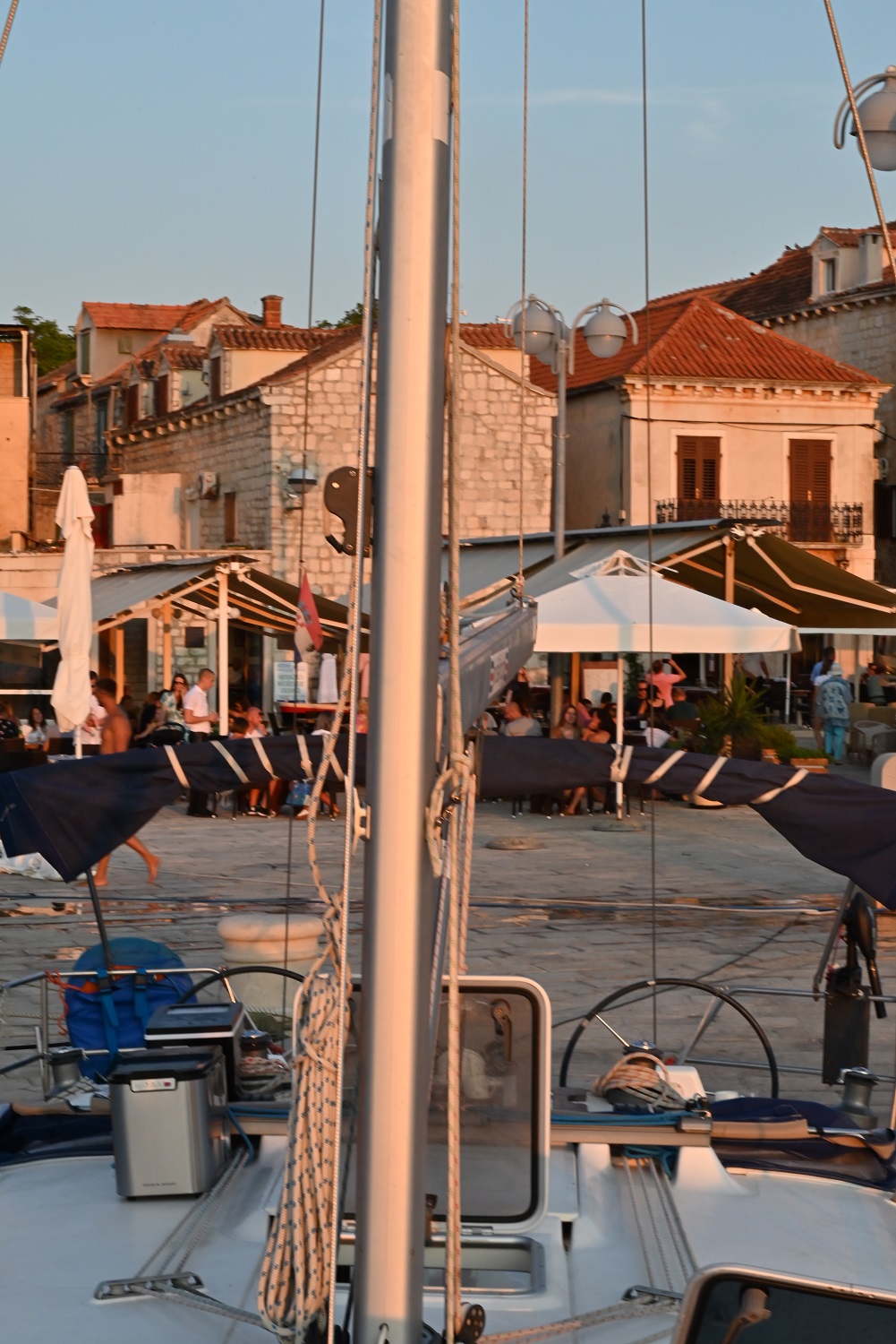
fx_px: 2611
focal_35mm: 70
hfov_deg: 19.5
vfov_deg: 28.8
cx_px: 448
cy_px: 672
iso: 1100
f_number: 29
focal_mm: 70
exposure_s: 1/80
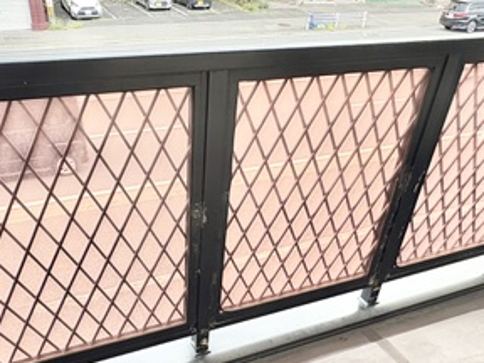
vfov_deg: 40.4
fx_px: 475
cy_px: 280
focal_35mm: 34
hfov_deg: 53.7
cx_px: 200
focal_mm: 2.22
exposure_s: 1/99
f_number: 2.2
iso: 125
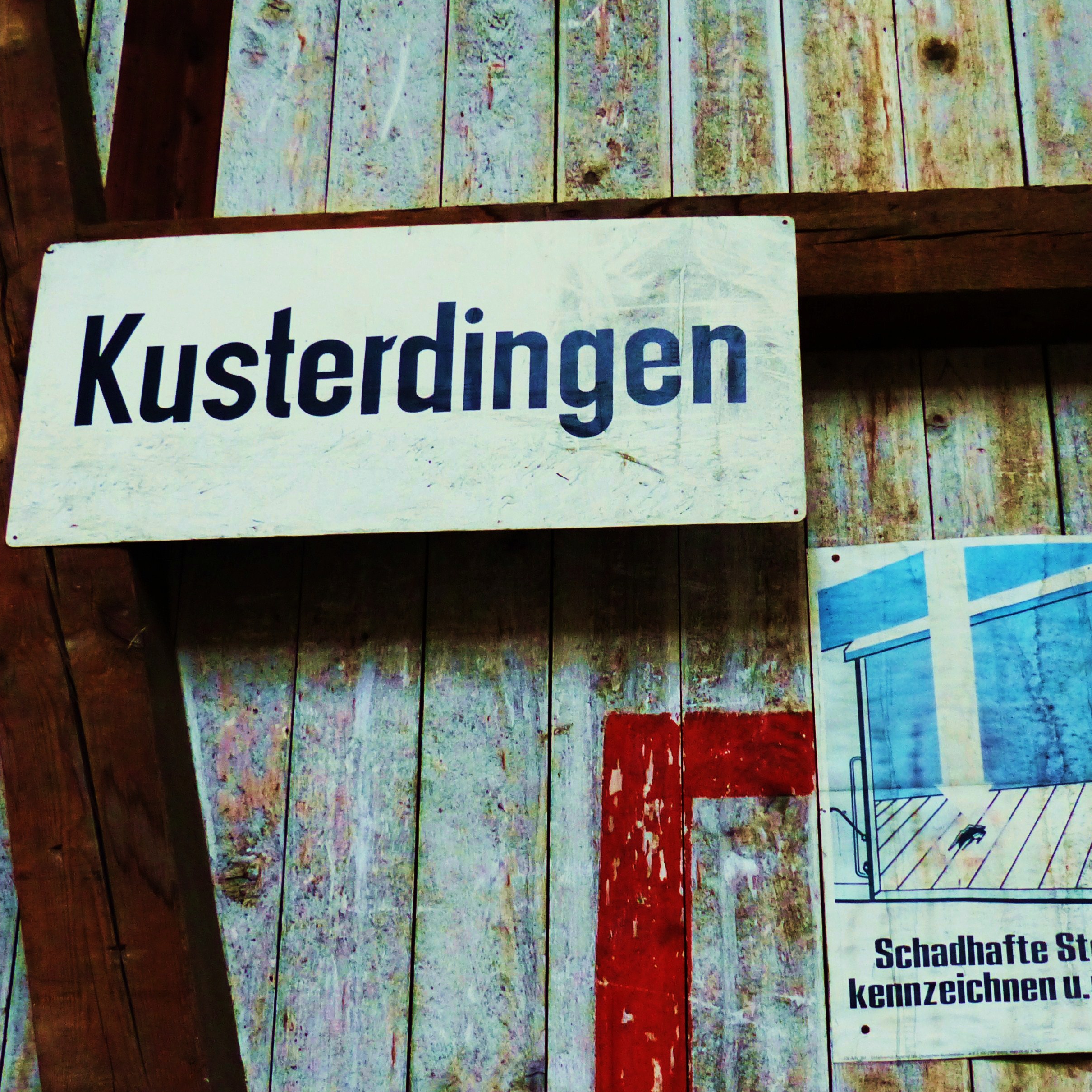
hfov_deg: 31.5
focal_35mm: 54
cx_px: 672
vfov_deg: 31.6
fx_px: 1927
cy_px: 555
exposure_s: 1/15
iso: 400
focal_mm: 6.6
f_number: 2.8
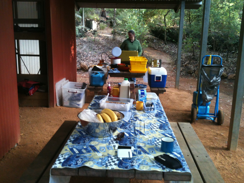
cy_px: 92
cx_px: 122
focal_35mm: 35
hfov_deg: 52.6
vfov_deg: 40.7
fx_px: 247
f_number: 2.8
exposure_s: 1/15
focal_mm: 3.85
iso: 100
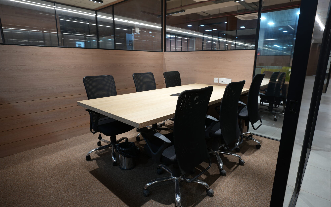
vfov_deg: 59.6
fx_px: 180
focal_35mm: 20
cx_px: 167
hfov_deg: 85.1
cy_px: 104
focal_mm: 19
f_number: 8
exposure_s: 1/1.6
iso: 100
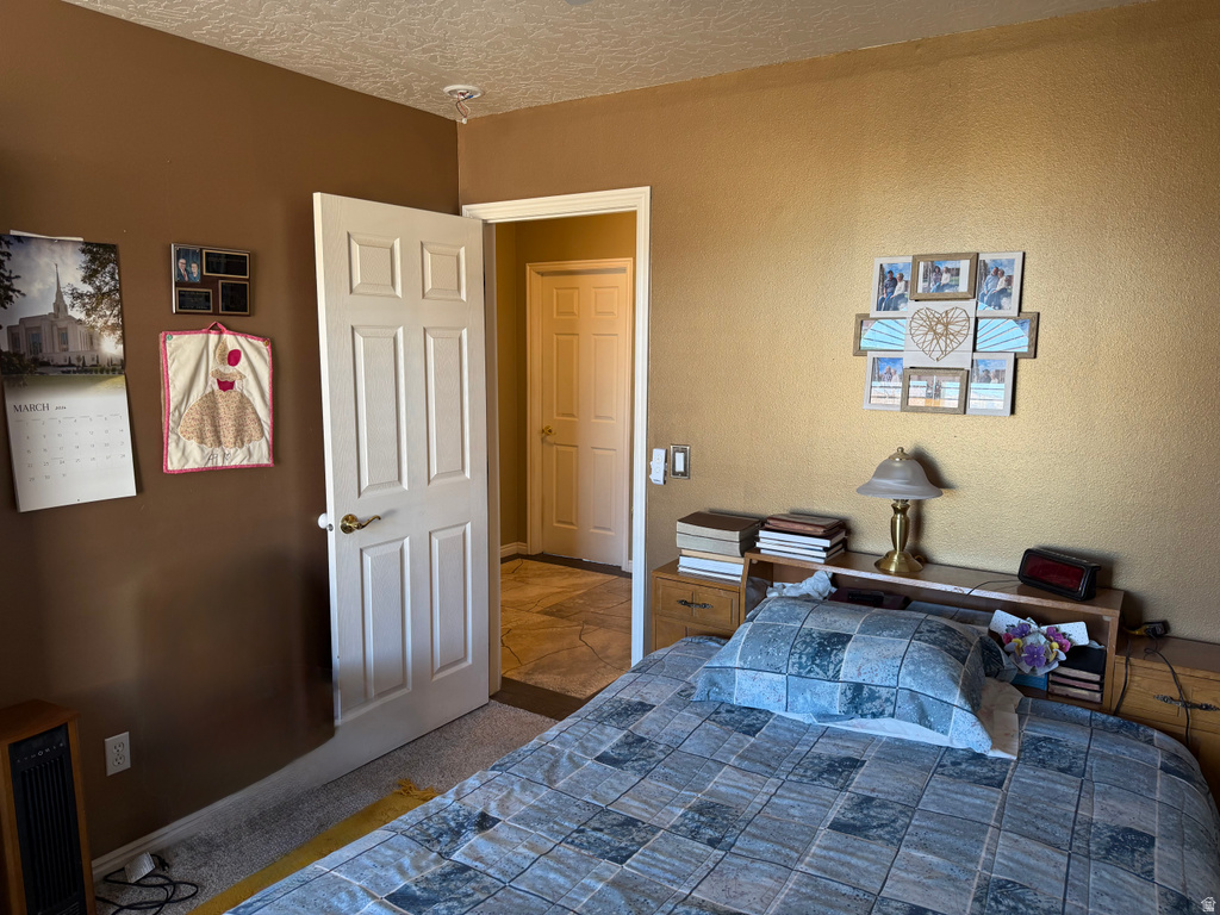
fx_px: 846
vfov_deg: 56.8
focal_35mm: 24
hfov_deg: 71.6
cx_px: 610
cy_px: 458
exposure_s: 1/60
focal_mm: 6.76
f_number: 1.78
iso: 125
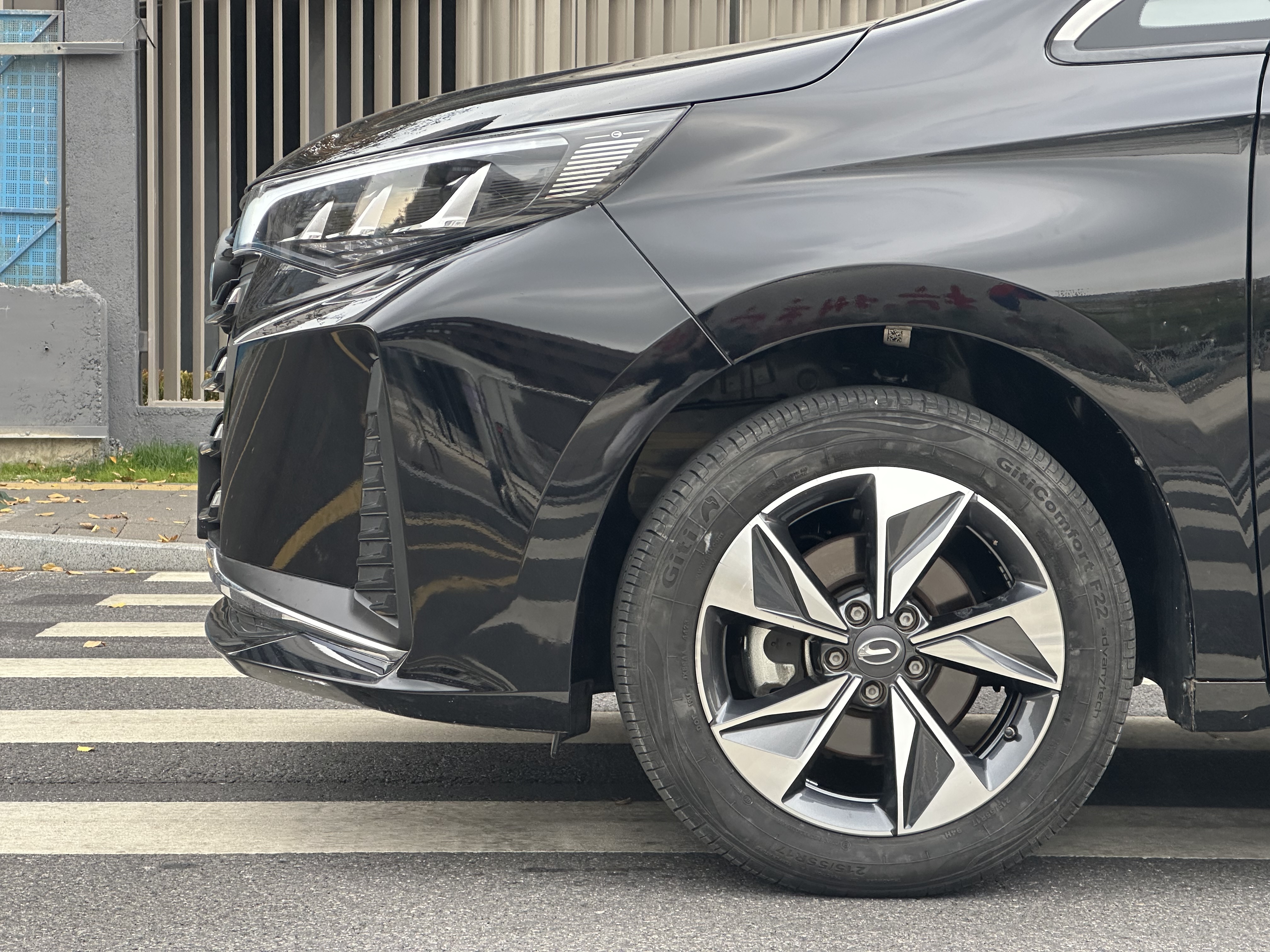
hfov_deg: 25.3
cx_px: 635
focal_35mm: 77
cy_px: 476
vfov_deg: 19.1
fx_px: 2825
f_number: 2.8
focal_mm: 9
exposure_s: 1/99
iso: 100
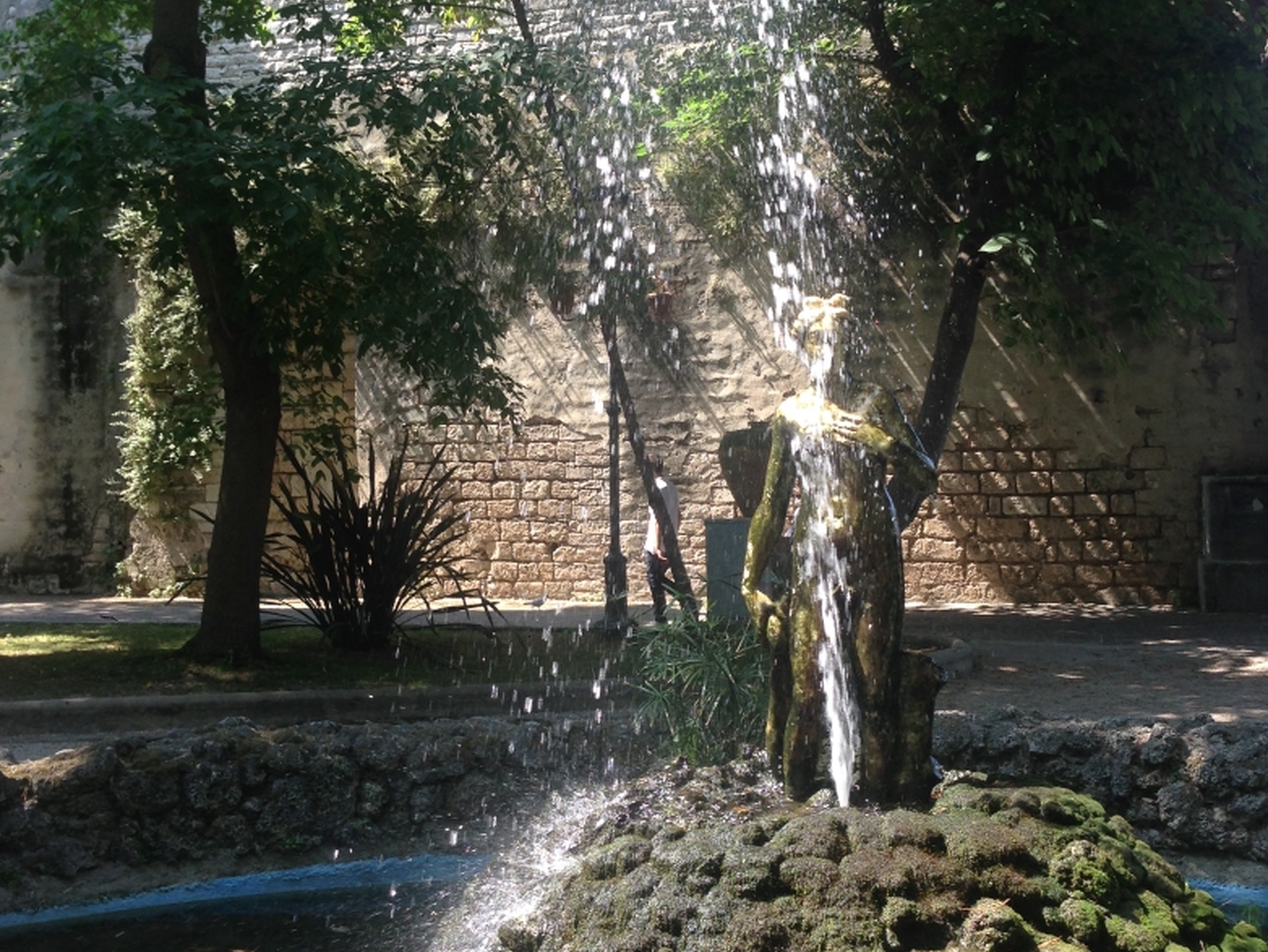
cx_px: 639
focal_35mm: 45
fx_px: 1649
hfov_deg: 42.1
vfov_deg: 32.2
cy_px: 447
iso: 50
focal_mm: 4.12
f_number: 2.4
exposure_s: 1/227
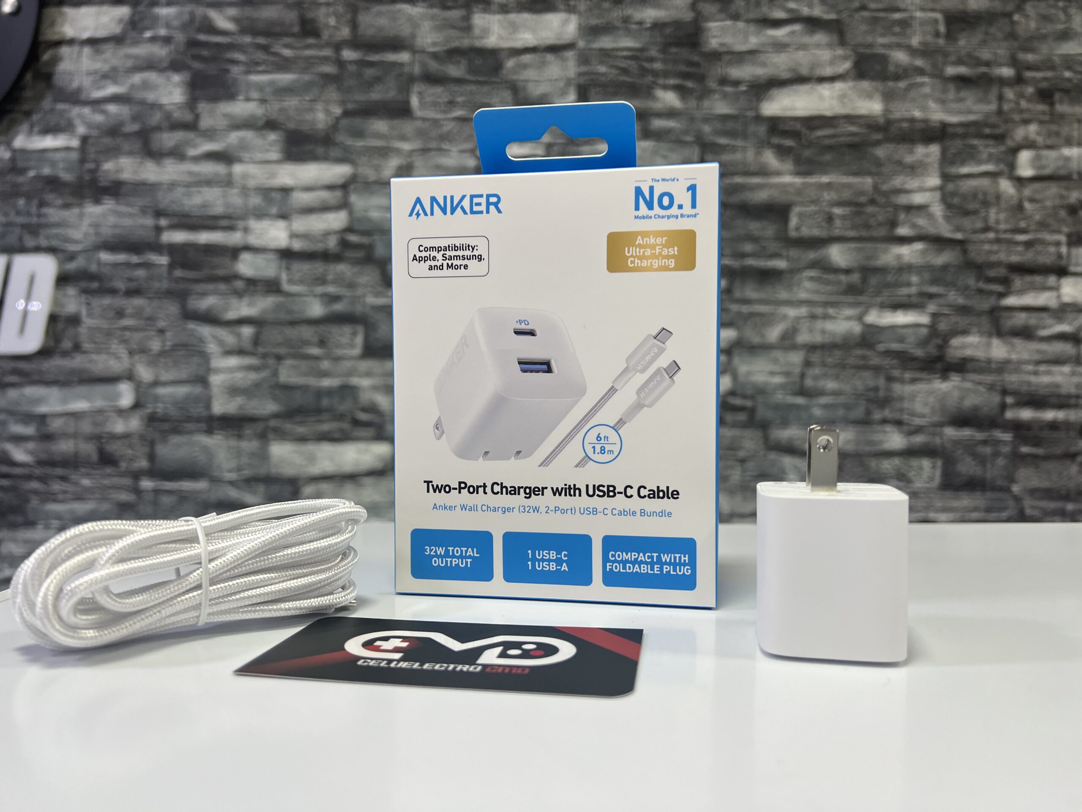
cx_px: 541
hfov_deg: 67.3
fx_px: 813
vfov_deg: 53.1
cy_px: 406
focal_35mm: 26
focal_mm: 5.7
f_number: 1.5
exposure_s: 1/120
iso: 100
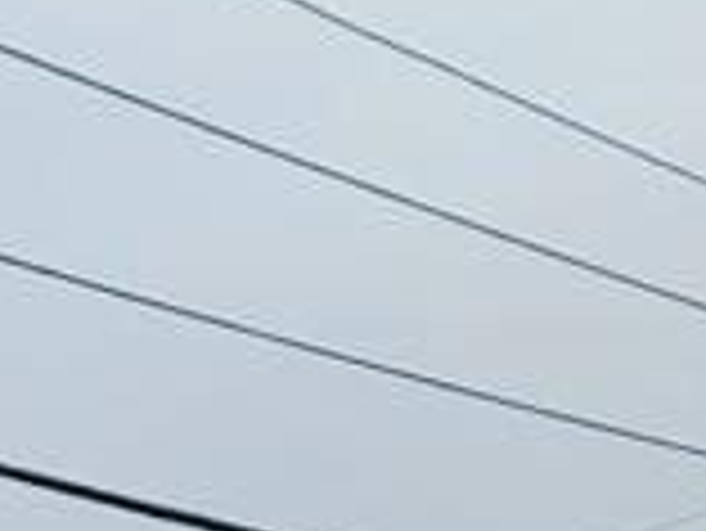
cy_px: 1526
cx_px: -1336
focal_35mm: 163
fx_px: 3327
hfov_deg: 9.7
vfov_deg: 8.0
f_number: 1.8
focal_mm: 7
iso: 20
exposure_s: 1/371
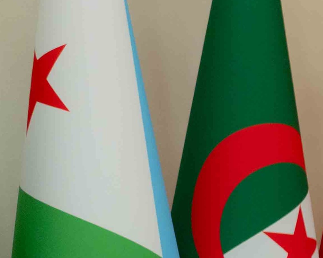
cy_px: 456
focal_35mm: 201
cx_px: 987
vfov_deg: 7.5
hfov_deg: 8.1
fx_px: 1921
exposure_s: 1/500
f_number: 1.4
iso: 500
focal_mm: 35
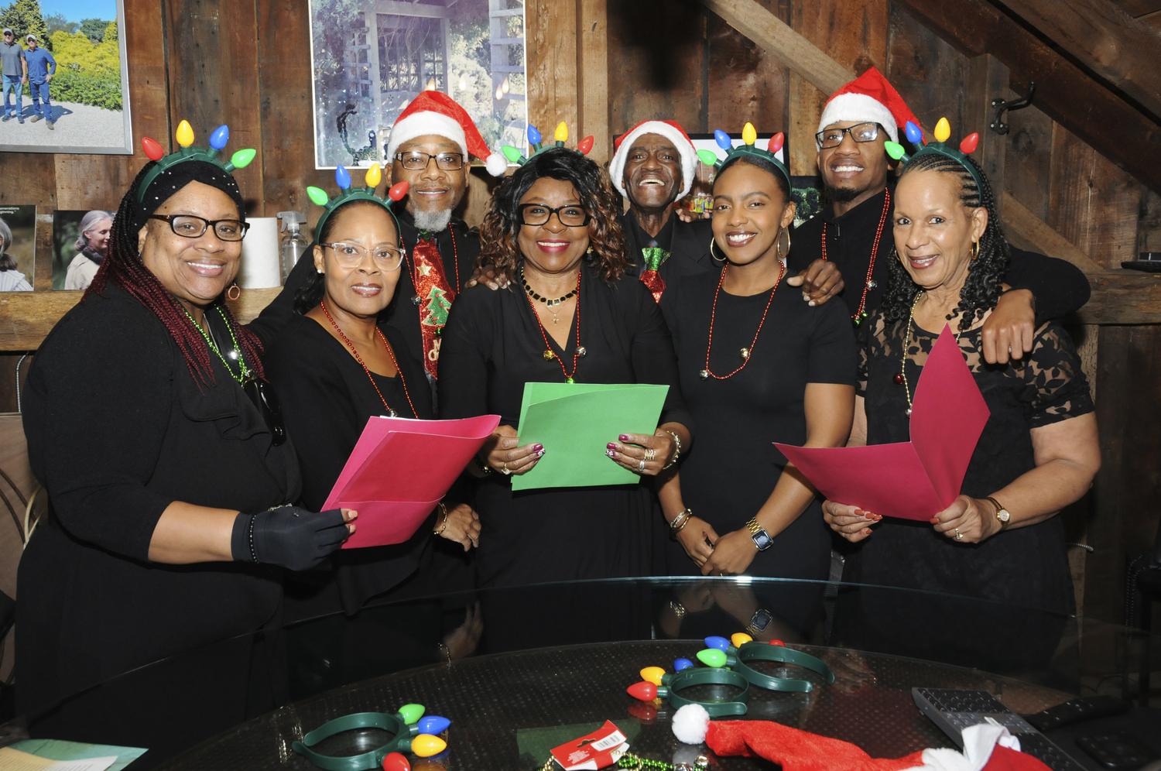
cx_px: 580
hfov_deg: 57.3
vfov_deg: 39.9
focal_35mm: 33
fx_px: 1063
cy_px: 386
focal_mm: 22
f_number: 8
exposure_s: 1/60
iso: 800
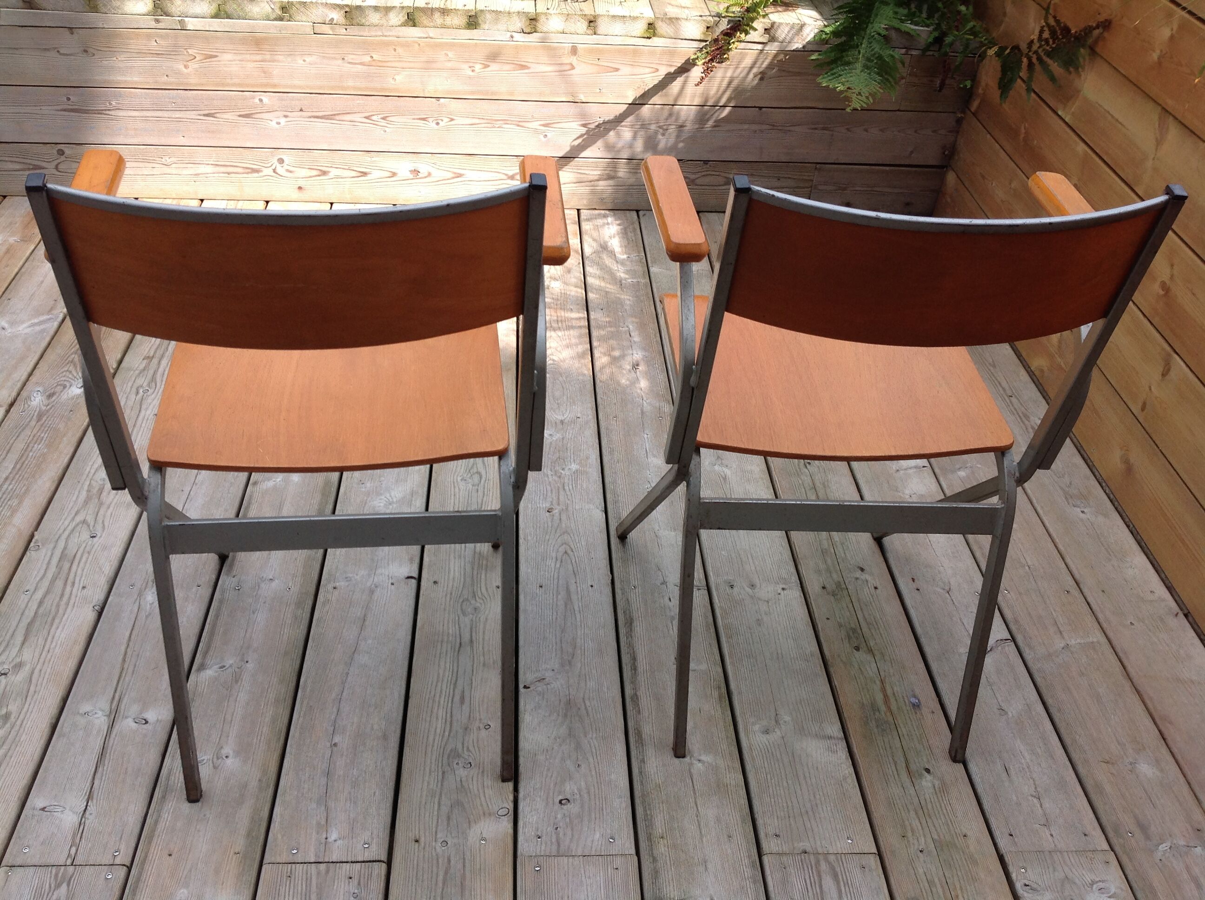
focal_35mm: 35
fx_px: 1217
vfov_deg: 40.6
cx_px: 602
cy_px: 450
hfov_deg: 52.7
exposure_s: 1/549
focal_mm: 4.28
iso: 50
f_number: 2.4
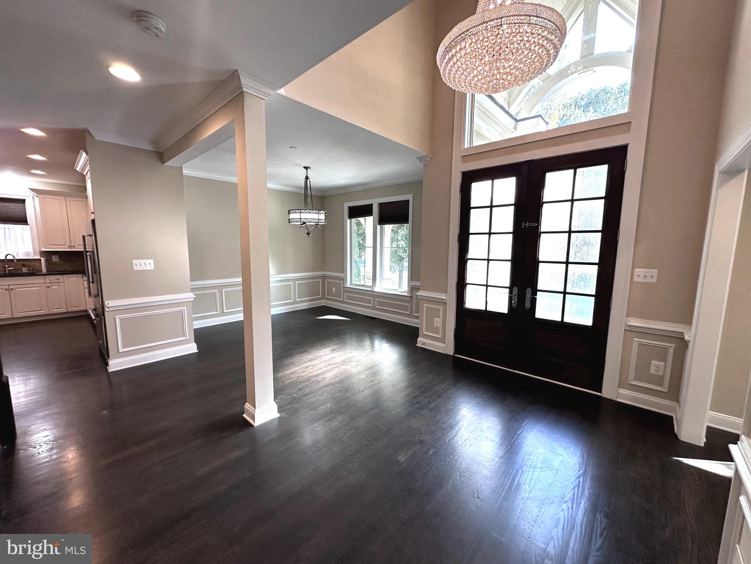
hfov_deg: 102.1
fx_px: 304
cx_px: 376
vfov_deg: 85.7
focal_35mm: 14
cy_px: 282
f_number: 2.2
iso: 125
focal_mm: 2.22
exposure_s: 1/120
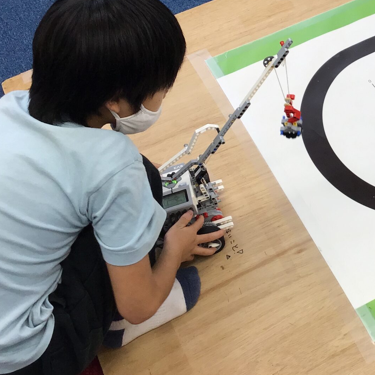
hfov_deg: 24.7
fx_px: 809
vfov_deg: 26.0
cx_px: 386
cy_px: 148
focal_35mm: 66
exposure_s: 1/50
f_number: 2.4
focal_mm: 3.3
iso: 32
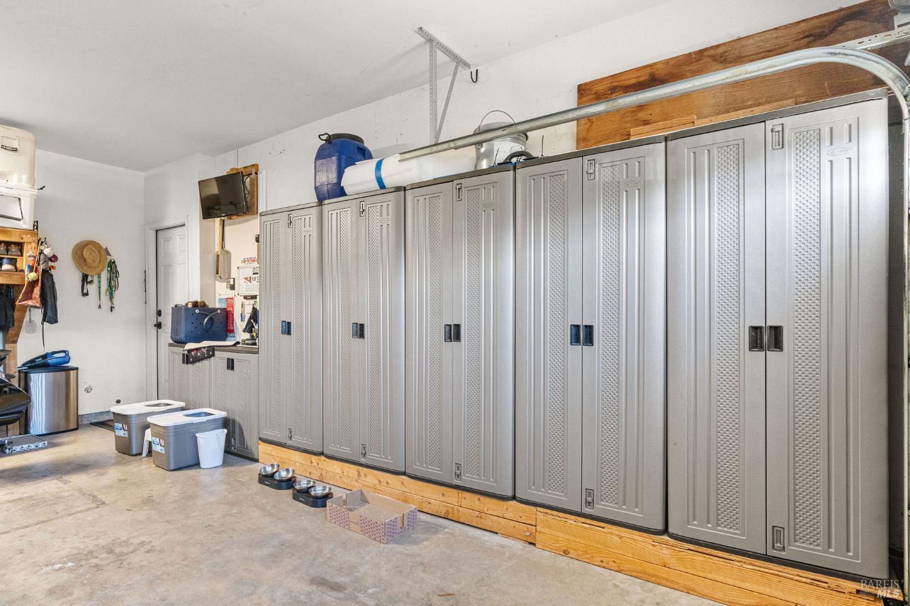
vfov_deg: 64.5
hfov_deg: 86.9
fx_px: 480
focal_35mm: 19
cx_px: 455
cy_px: 303
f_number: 10
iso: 3200
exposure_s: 1/4
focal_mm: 19
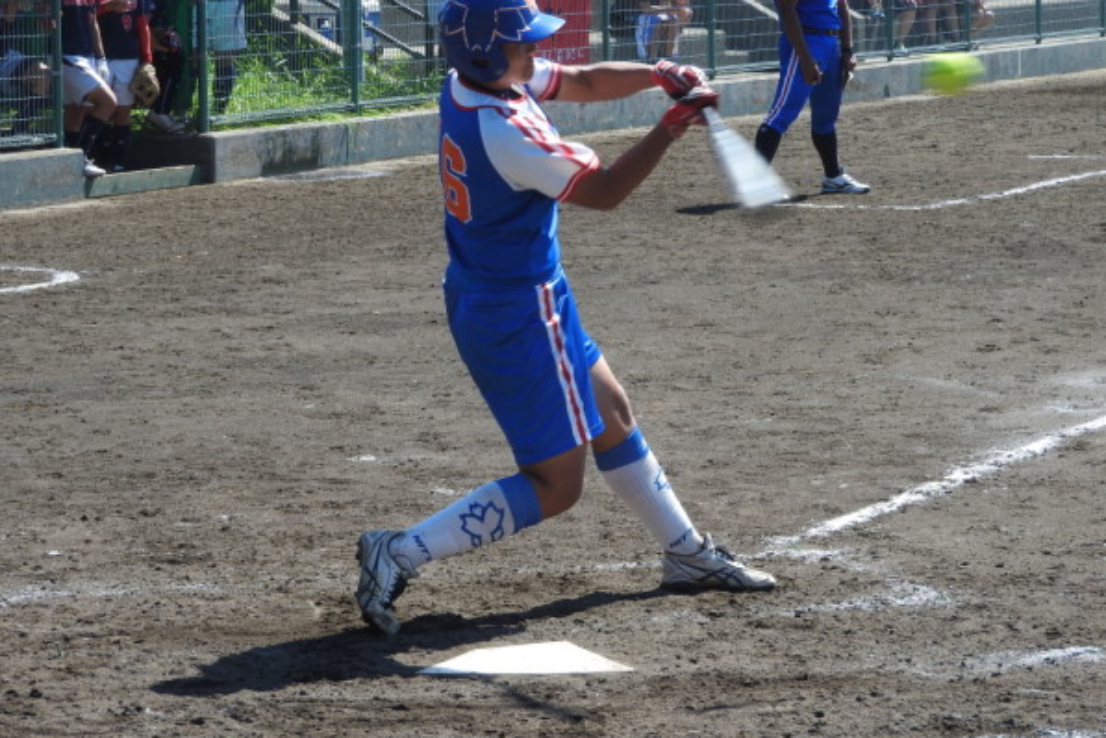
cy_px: 371
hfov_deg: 14.6
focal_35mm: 141
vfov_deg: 9.7
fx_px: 4331
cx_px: 554
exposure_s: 1/320
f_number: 5
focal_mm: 24.2
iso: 100
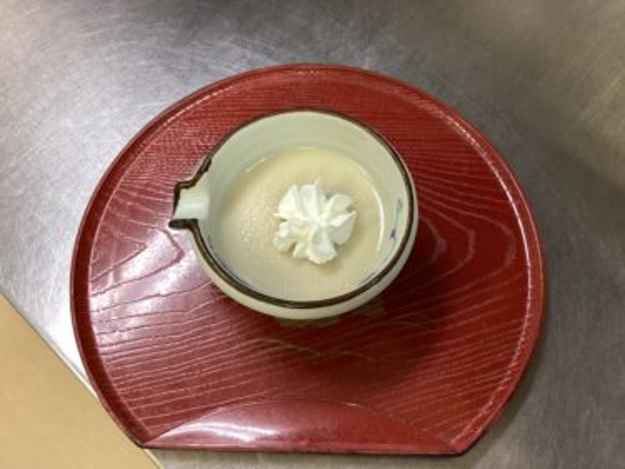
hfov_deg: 58.4
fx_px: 560
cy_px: 234
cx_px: 312
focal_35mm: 31
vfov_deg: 45.4
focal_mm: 3.3
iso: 160
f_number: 2.4
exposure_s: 1/60
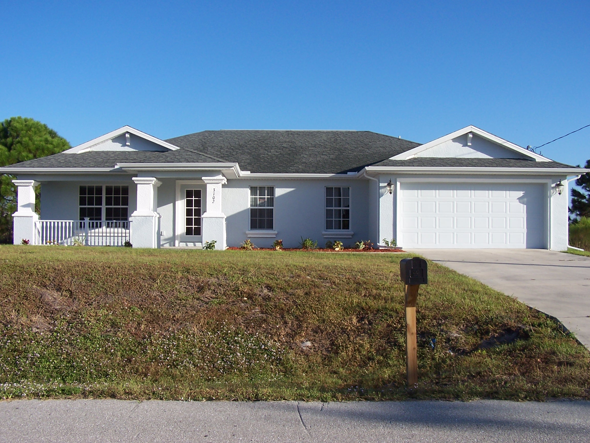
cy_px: 222
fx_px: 648
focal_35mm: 38
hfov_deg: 49.0
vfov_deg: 37.7
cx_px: 295
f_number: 4
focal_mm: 6.3
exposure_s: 1/500
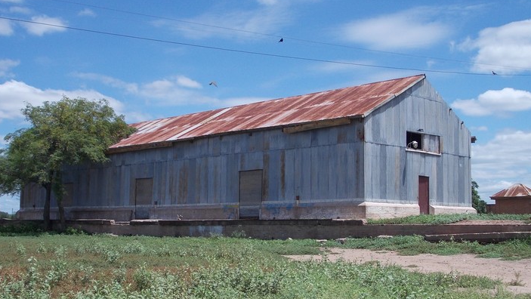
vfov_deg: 23.5
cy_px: 171
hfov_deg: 40.6
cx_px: 249
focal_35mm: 51
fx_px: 718
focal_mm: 6.1
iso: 80
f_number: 6.5
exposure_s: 1/320
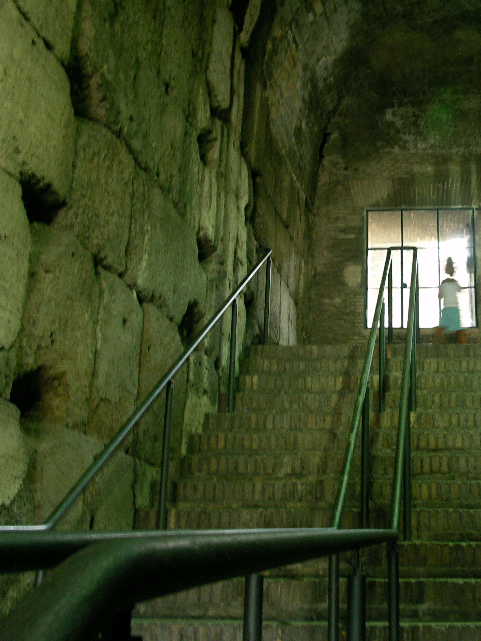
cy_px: 321
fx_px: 797
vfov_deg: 43.8
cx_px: 359
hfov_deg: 33.0
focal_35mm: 43
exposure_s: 1/5
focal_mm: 8.4
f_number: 2.8
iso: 200
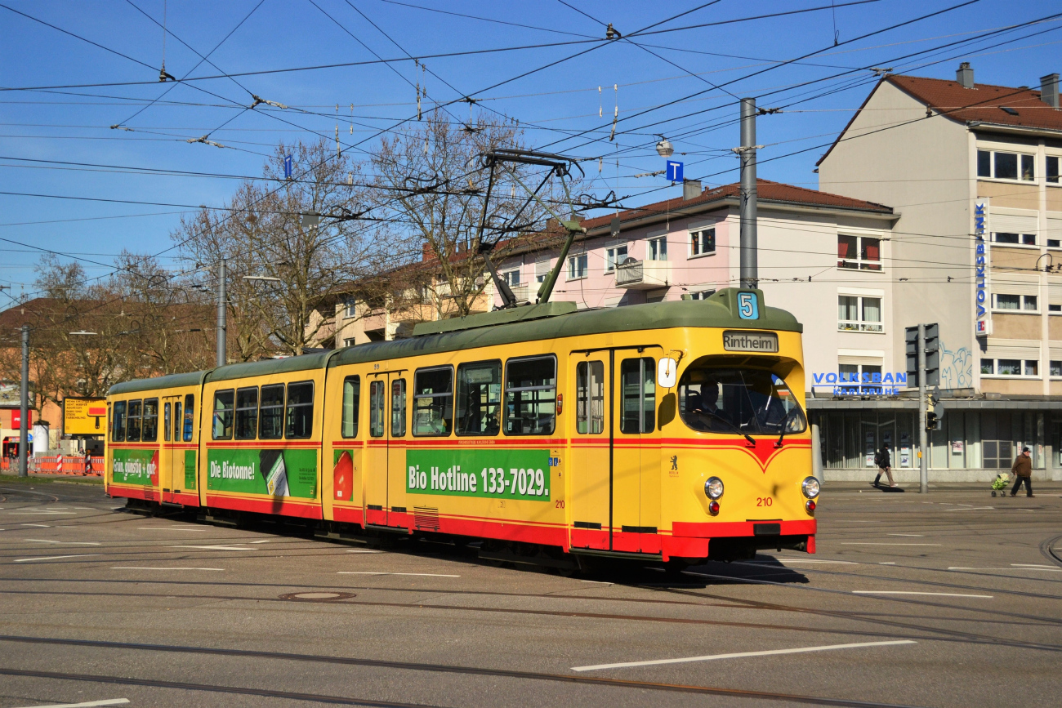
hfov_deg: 38.9
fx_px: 1505
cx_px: 531
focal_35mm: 51
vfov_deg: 26.5
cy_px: 354
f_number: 5
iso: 500
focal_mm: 34
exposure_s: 1/4000
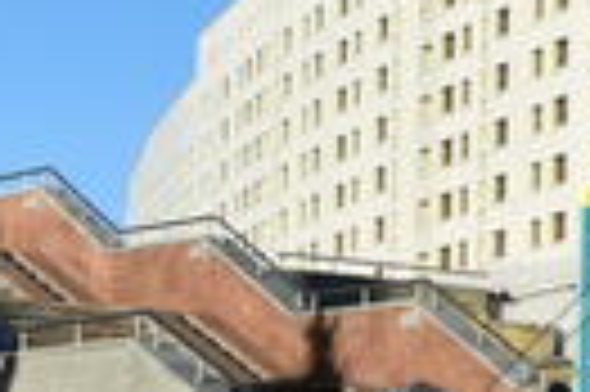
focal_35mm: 180
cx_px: 1428
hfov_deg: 10.0
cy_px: -541
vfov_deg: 7.2
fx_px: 2946
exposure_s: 1/160
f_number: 9
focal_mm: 18
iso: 100
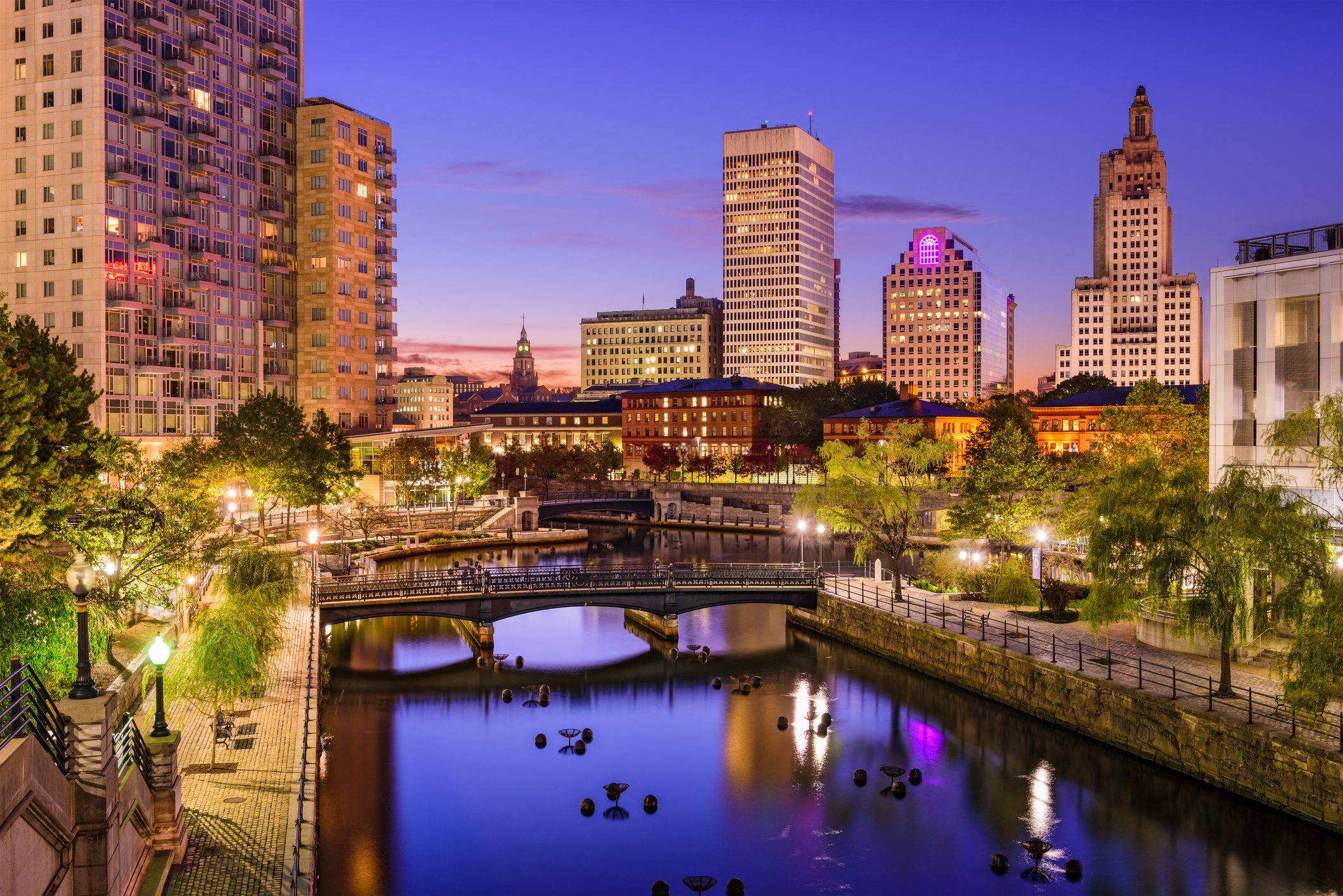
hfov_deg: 54.4
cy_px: 448
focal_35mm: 35
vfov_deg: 37.9
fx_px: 1306
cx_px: 672
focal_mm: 35
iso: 100
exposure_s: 30
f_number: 8
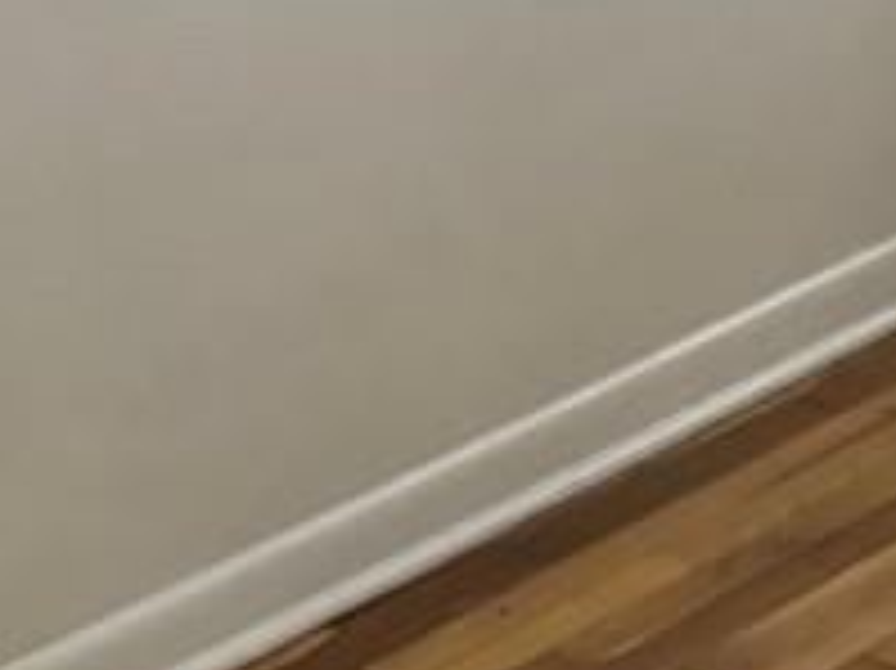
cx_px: 2049
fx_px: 3466
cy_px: -126
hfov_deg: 12.2
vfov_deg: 10.9
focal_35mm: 134
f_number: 1.6
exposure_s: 1/30
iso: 640
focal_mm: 5.96
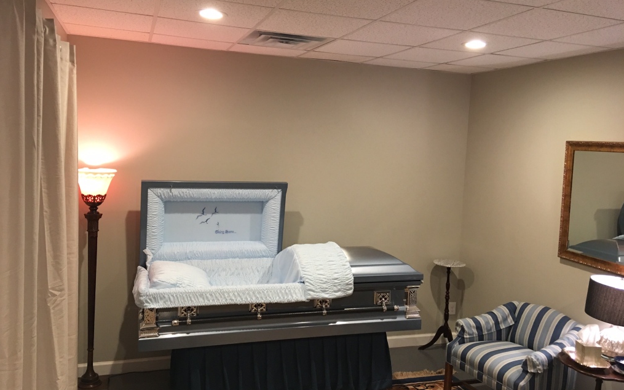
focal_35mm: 31
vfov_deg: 40.6
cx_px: 311
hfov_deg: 61.2
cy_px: 186
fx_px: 527
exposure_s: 1/15
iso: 64
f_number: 2.2
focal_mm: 4.15
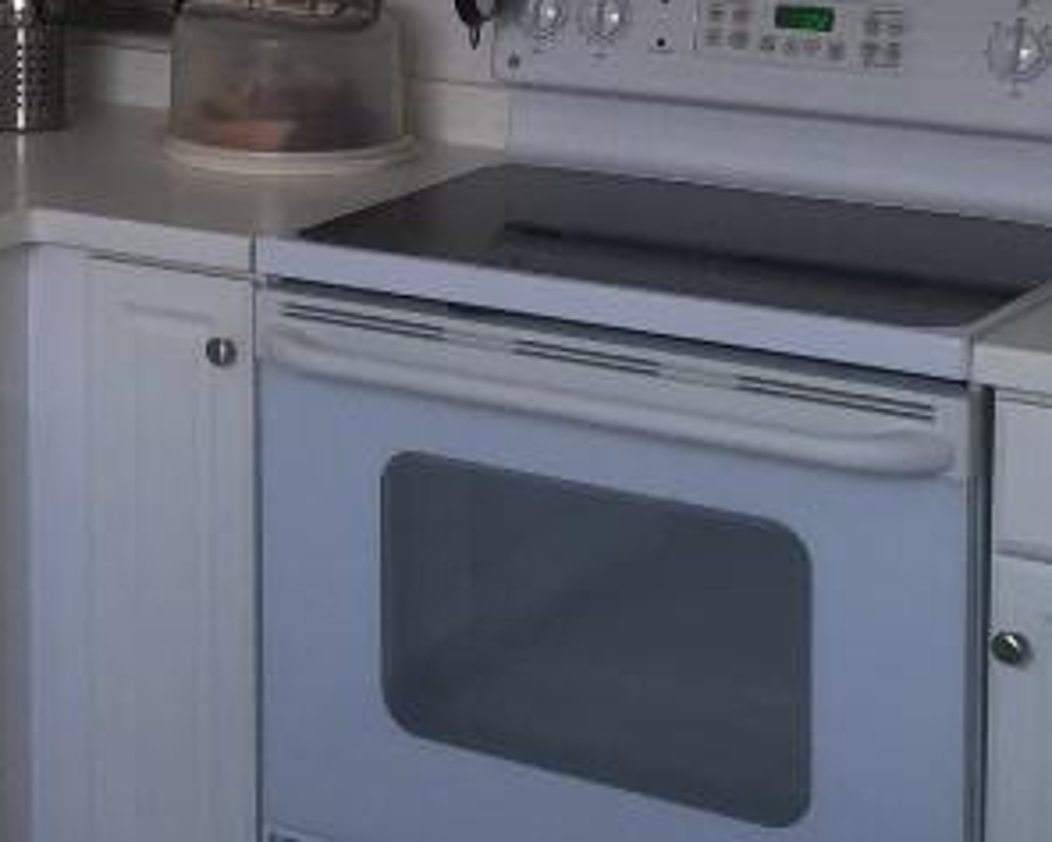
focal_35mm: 98
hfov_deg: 18.6
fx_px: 3052
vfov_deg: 15.1
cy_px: -178
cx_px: -178
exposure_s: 1/40
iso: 32
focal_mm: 4.15
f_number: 2.2
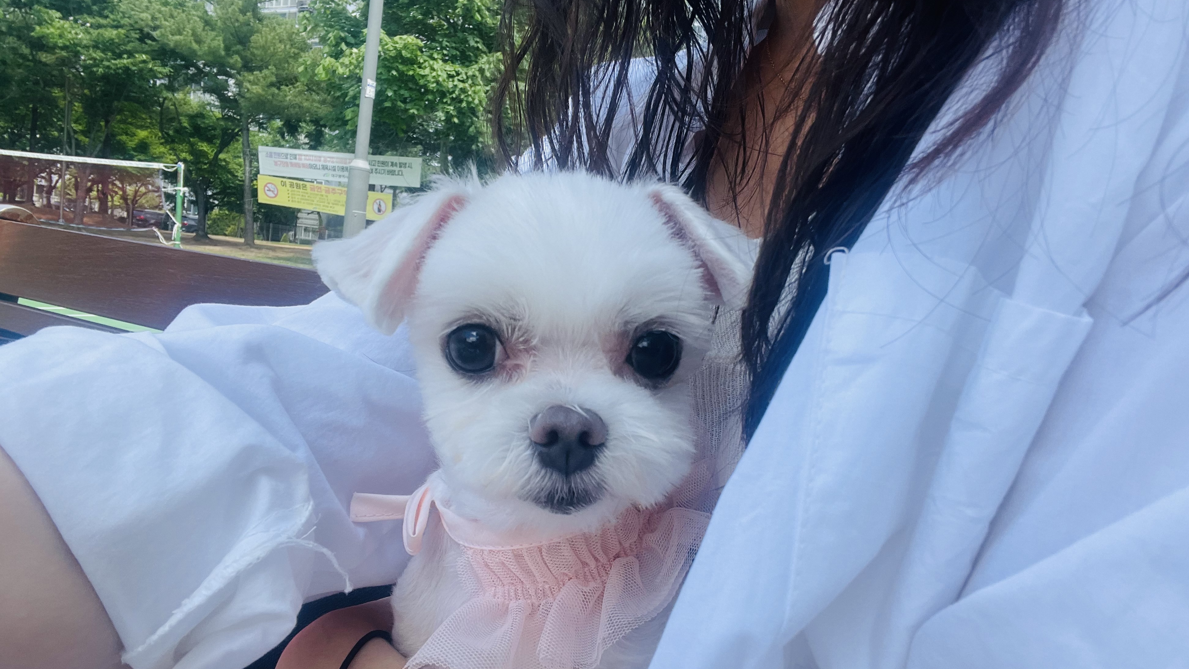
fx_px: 820
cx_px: 612
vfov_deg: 44.4
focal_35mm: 26
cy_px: 346
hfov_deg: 71.9
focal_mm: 2.71
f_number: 2.2
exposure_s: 1/338
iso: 25
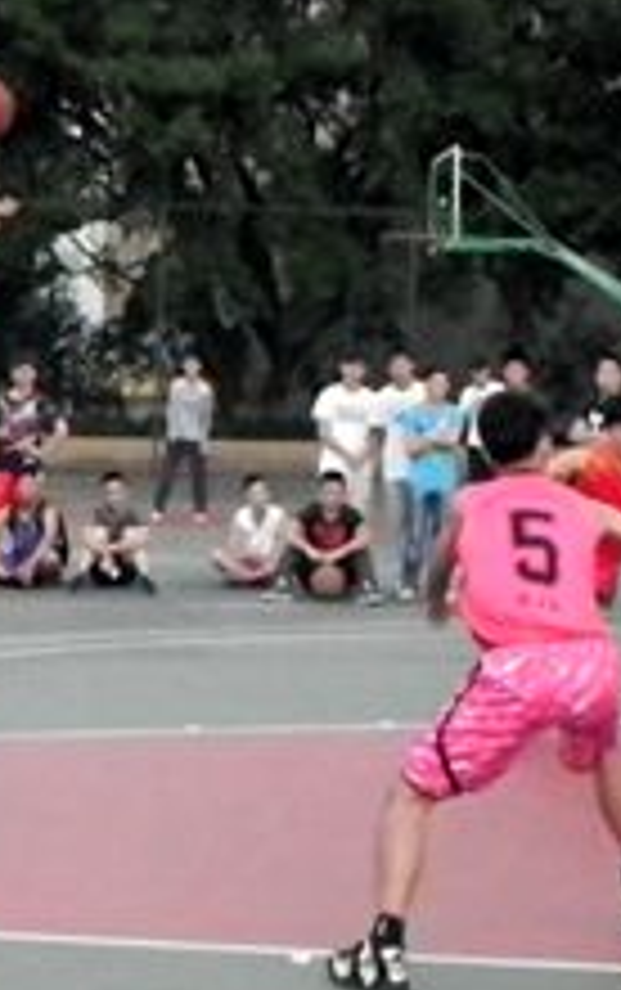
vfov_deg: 23.1
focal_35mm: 89
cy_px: 308
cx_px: 266
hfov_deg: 14.7
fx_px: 2404
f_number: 3.2
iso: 2832
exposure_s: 1/250
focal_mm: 6.6
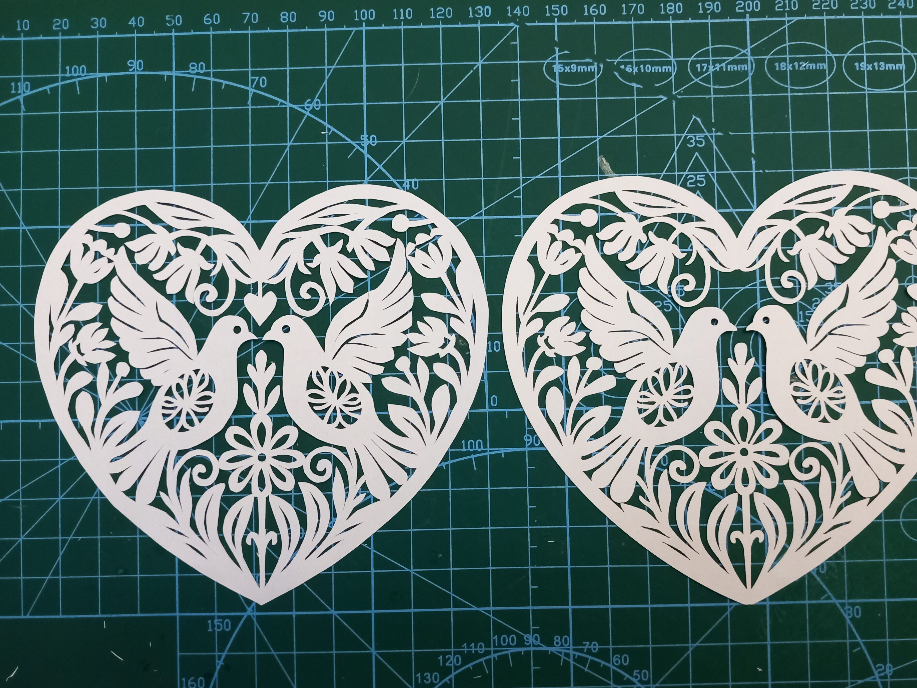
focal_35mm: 27
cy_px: 344
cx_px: 458
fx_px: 715
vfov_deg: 51.4
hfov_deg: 65.3
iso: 500
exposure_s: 1/25.1
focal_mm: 4
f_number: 1.8
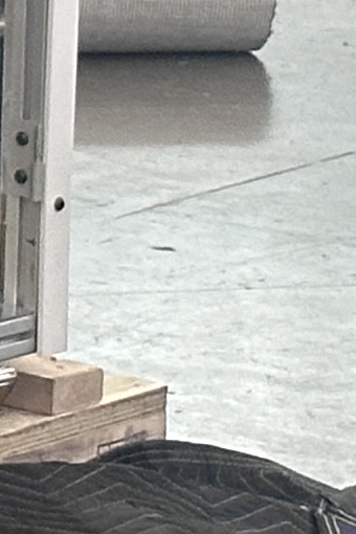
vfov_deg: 5.2
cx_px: -917
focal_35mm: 395
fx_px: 5859
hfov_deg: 3.4
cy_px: -183
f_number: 1.78
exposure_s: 1/60
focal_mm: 6.86
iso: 250
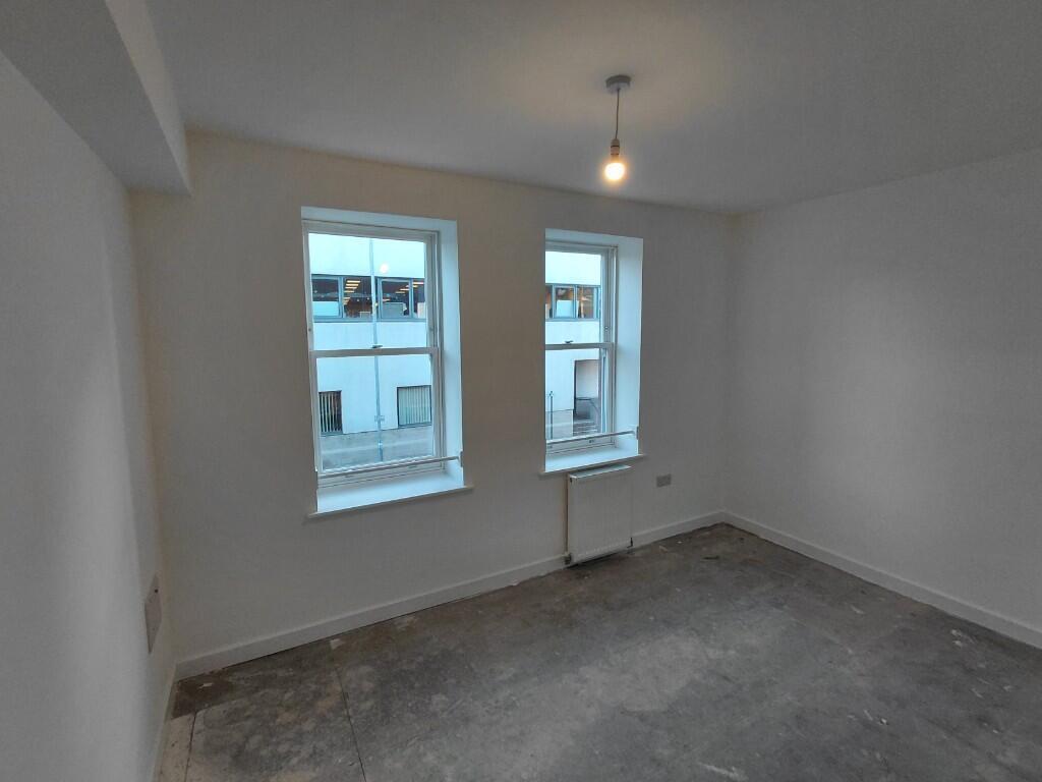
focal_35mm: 16
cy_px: 391
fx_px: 482
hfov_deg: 94.5
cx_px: 521
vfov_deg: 78.1
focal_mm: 1.64
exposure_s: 1/120
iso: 64
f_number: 2.2
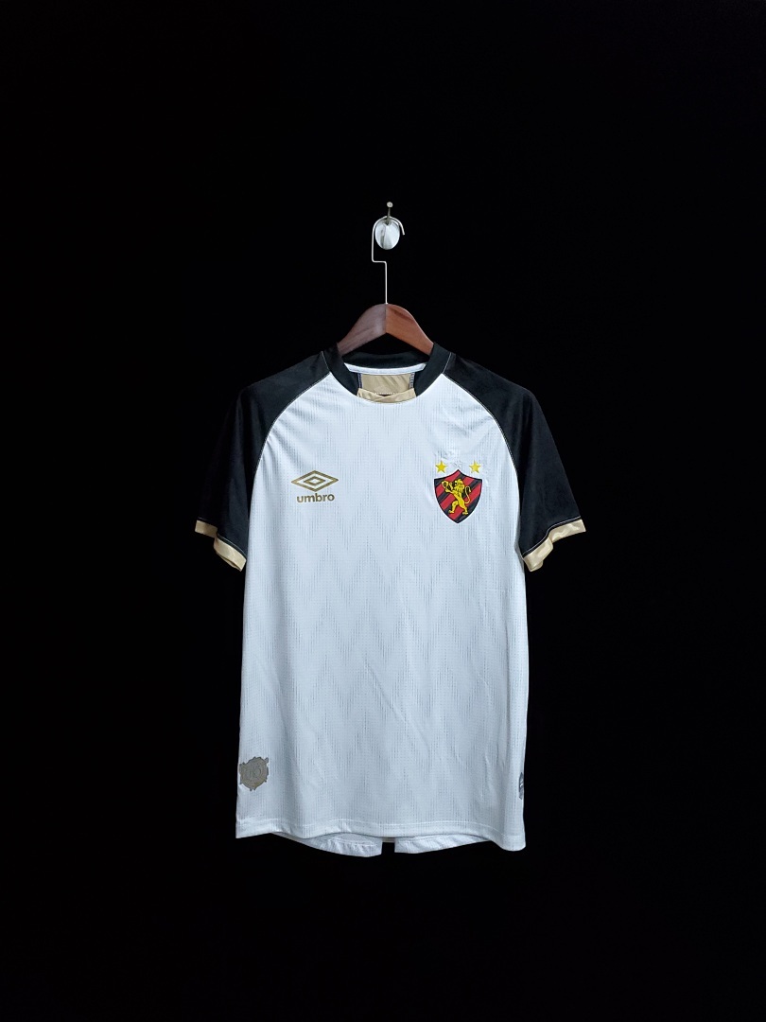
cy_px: 511
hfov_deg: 53.1
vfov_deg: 67.3
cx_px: 383
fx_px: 767
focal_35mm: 26
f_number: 1.5
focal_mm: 4.3
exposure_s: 1/60
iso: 500
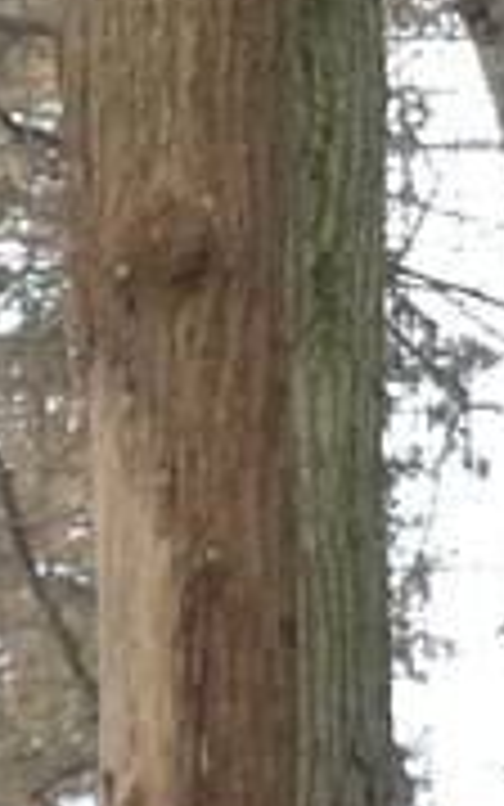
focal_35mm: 331
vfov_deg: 6.1
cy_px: 1909
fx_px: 7269
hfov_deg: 3.7
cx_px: 2331
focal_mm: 4.28
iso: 50
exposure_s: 1/190
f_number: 2.4
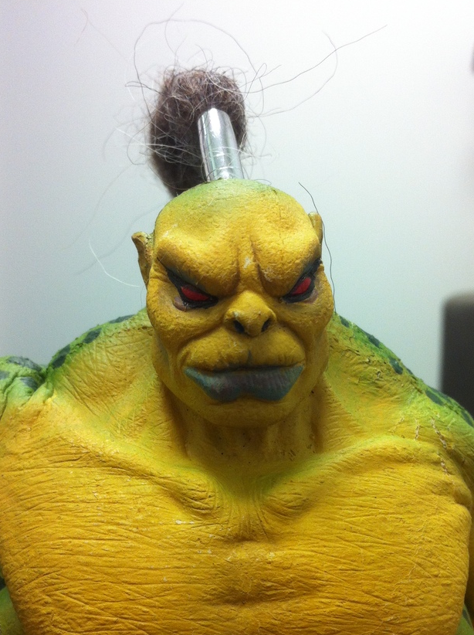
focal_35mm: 46
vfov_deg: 40.9
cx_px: 245
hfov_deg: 31.4
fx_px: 842
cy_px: 406
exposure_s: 1/15
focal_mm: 3.85
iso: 100
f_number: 2.8
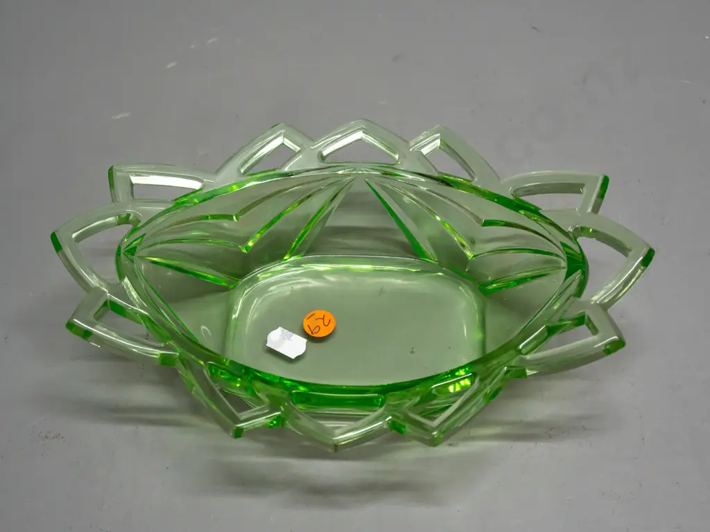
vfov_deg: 29.1
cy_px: 266
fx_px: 1026
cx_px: 355
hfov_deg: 38.2
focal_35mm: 50
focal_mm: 25
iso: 3200
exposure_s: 1/250
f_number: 5.6
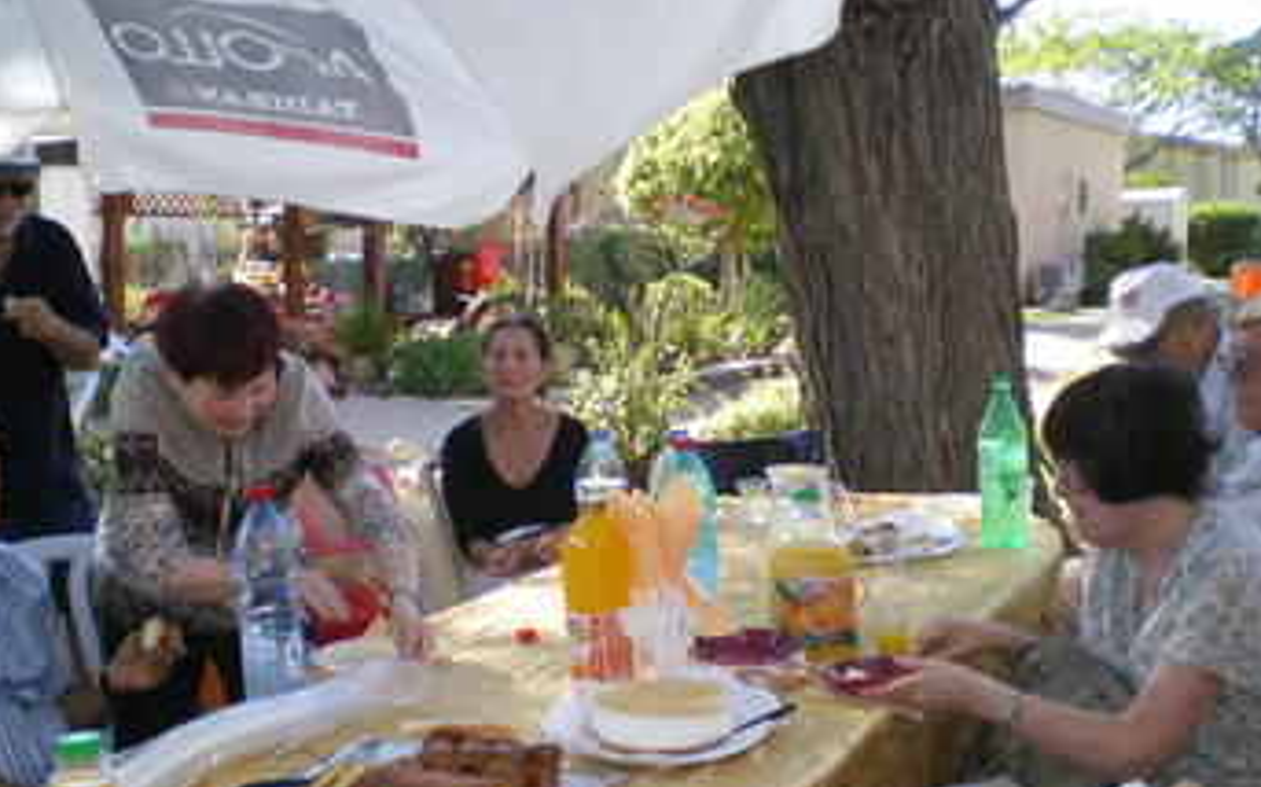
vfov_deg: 27.3
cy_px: 482
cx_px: 658
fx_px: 1614
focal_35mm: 47
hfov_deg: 42.7
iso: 64
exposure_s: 1/100
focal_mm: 6.3
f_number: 3.1
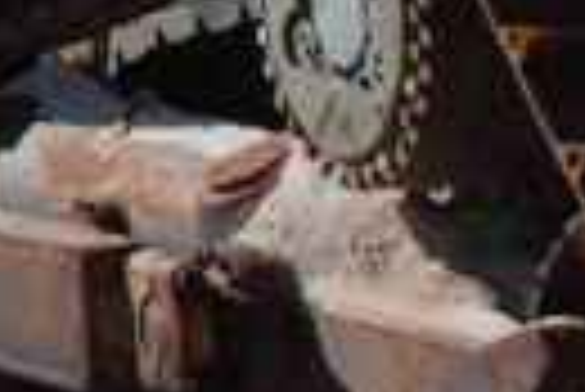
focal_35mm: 249
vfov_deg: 5.4
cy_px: -397
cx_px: -806
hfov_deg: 7.7
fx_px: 4052
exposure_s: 1/1000
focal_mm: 27
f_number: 16
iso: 1600
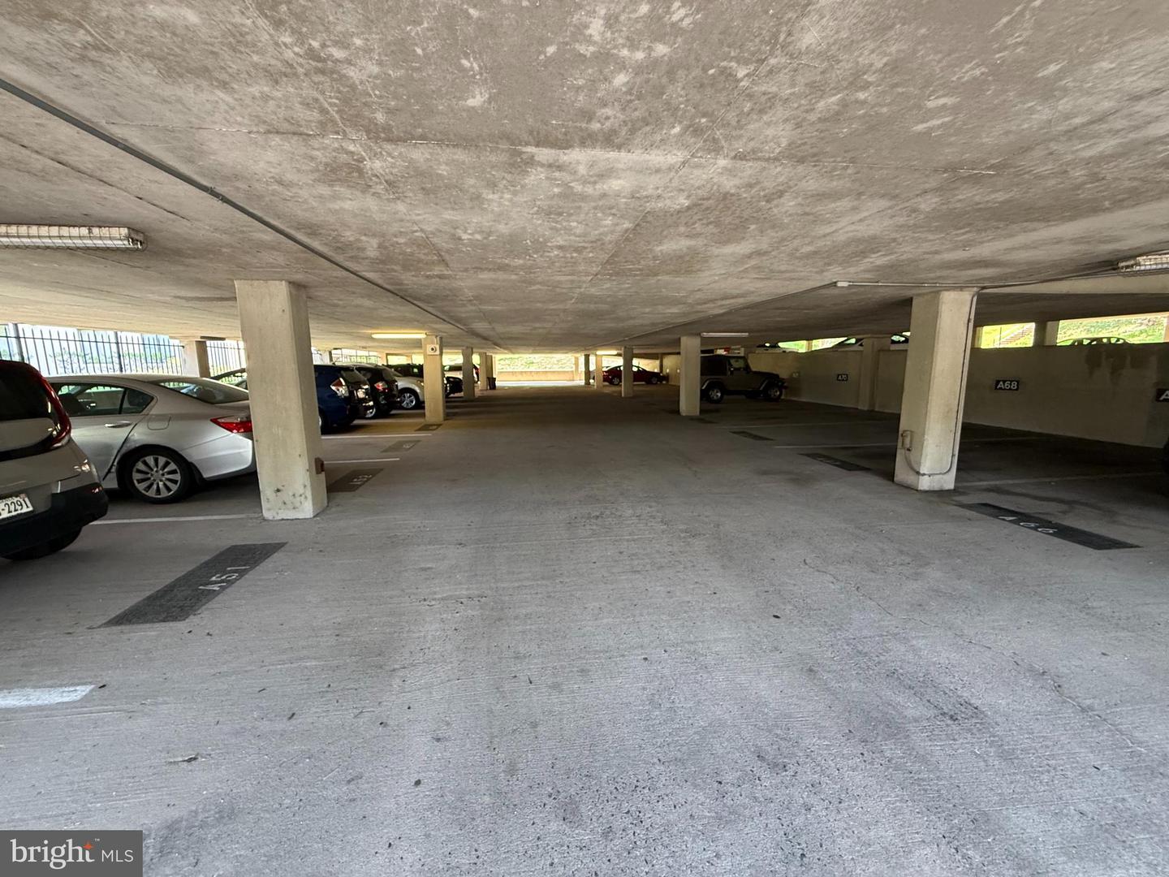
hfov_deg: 102.1
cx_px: 584
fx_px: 473
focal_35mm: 14
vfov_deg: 85.7
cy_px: 438
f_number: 2.2
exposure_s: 1/68
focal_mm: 2.22
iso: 320
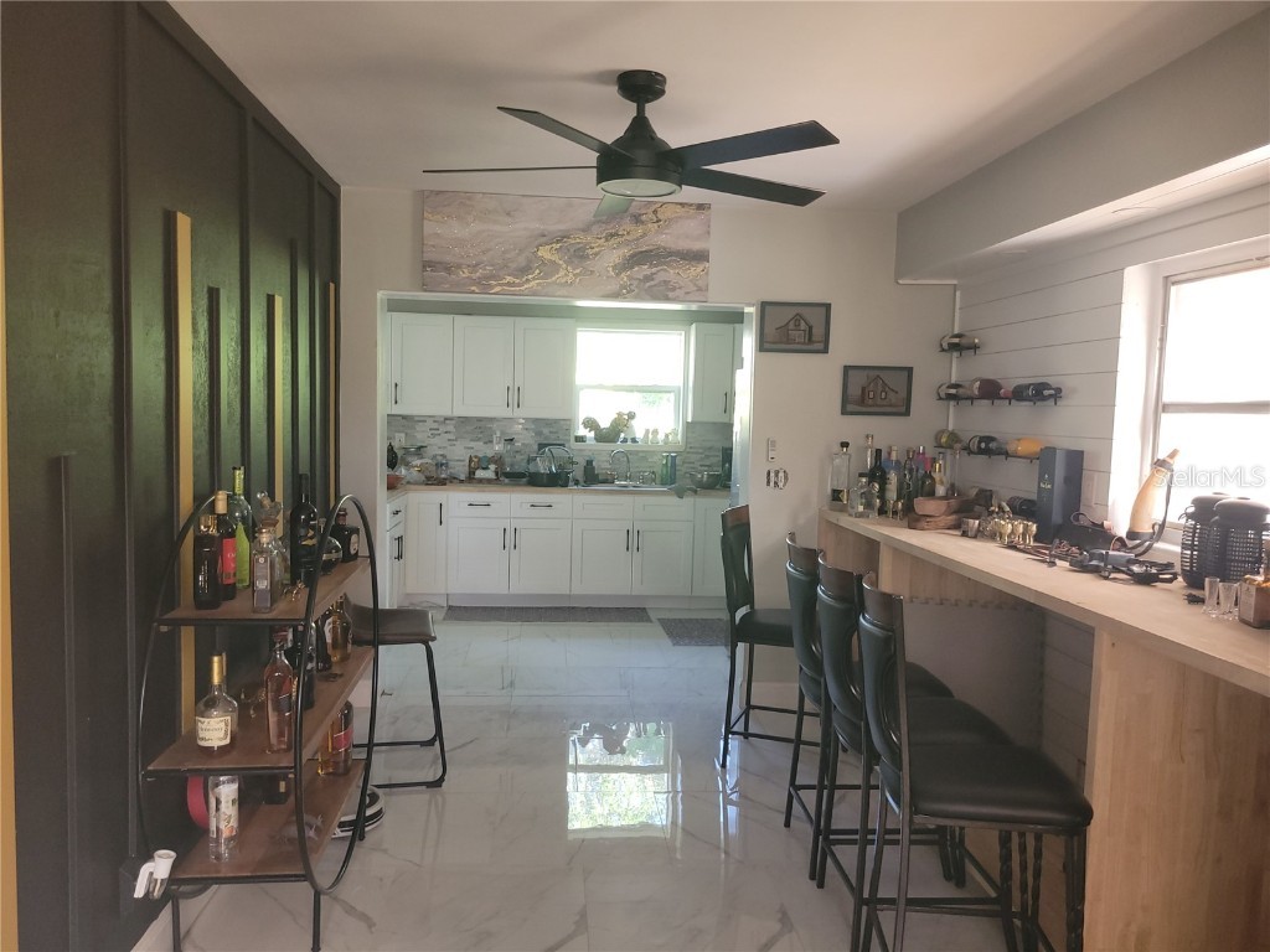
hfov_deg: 67.3
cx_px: 635
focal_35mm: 26
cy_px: 476
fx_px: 954
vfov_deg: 53.1
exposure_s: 1/24
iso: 100
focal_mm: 5.4
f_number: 1.8
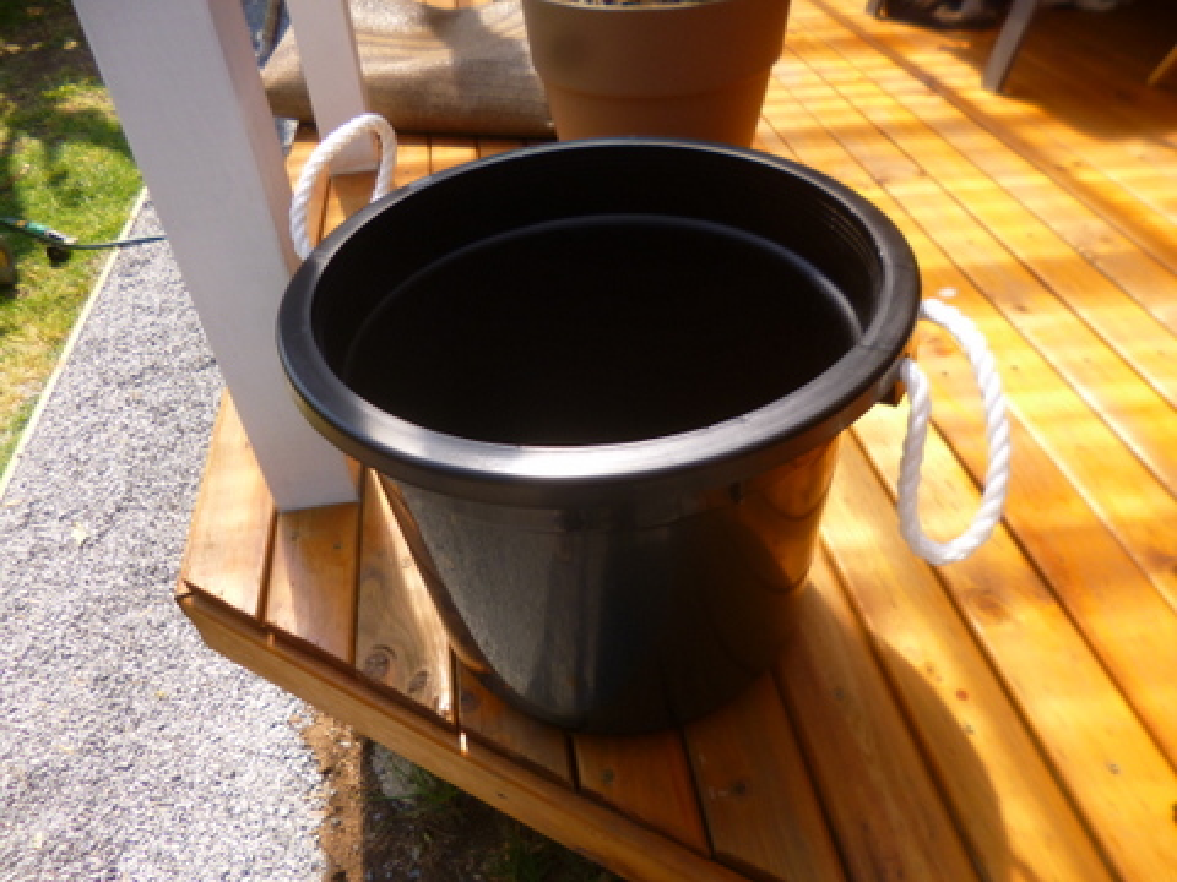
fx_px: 816
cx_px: 588
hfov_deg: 71.6
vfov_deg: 56.8
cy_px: 441
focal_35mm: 24
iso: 100
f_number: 2.5
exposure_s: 1/500
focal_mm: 4.3
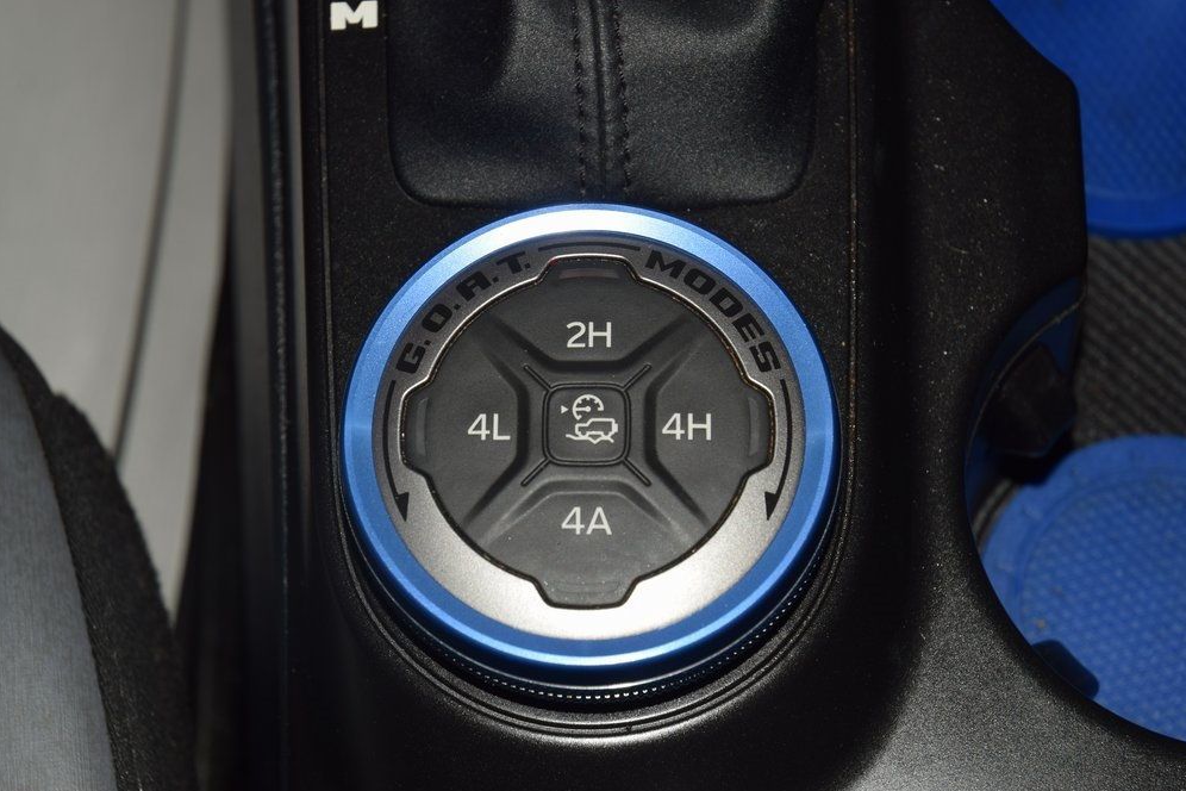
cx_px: 586
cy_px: 406
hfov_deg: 18.9
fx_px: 3558
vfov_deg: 12.7
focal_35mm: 108
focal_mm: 70
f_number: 8
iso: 100
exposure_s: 1/125
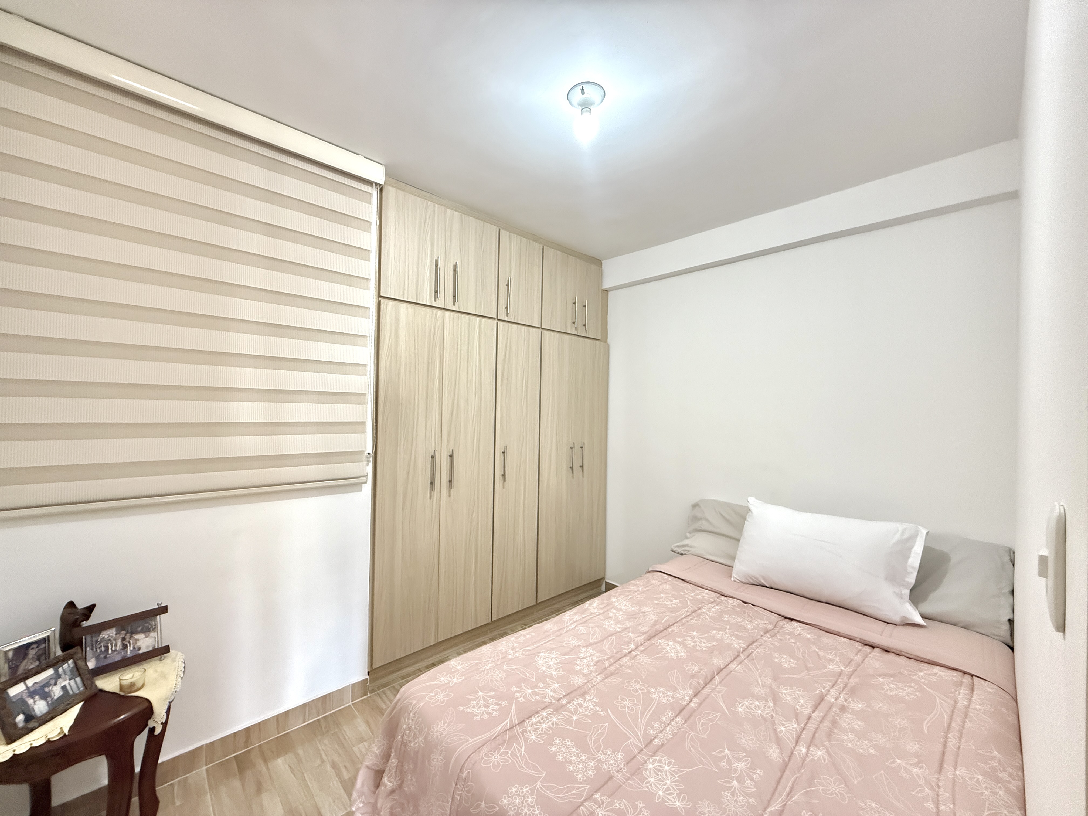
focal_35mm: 14
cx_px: 544
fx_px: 440
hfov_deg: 102.1
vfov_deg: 85.7
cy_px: 408
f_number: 2.2
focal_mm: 2.22
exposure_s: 1/60
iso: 800
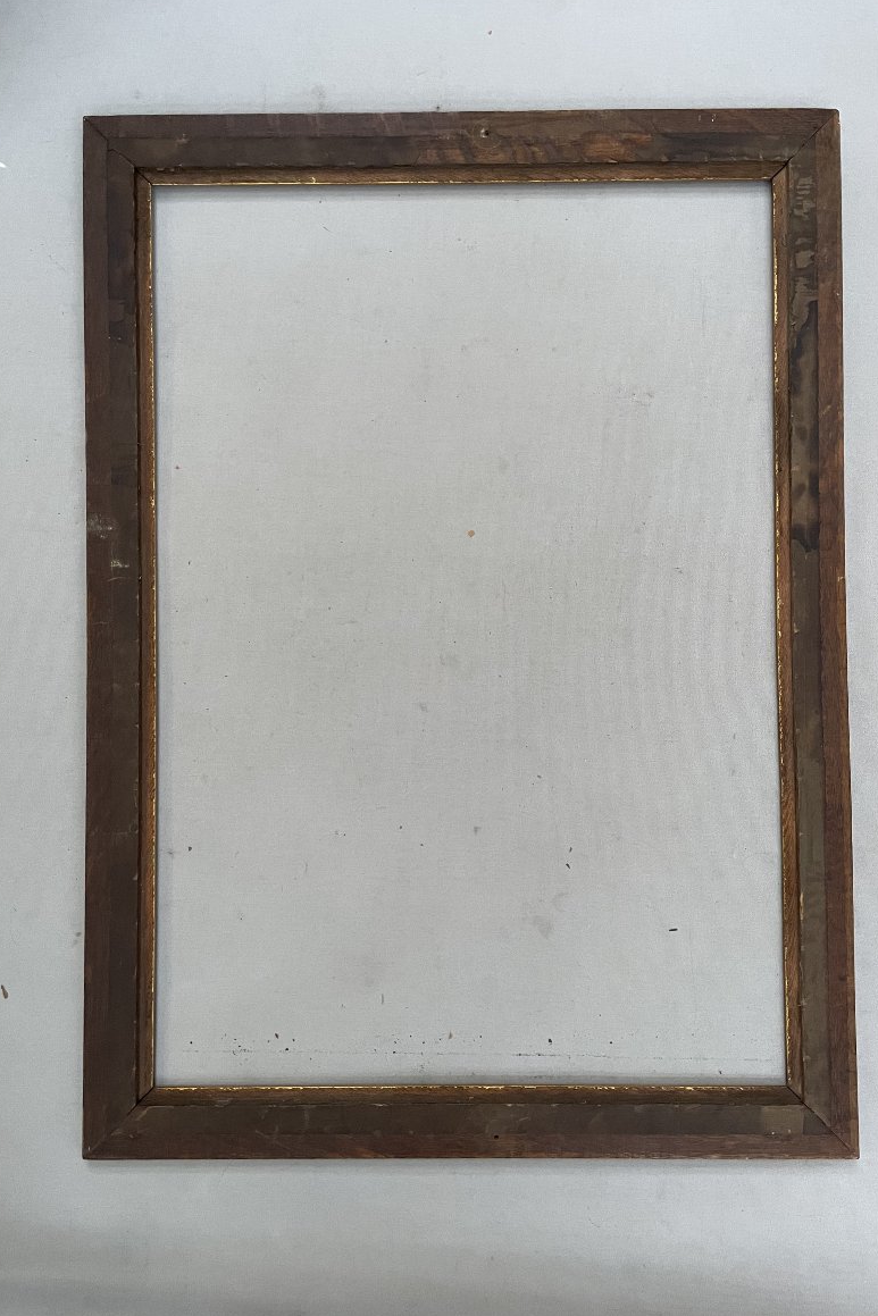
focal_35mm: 28
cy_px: 648
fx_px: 1024
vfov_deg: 65.5
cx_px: 458
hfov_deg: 46.4
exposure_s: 1/60
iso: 200
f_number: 1.6
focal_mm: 4.2
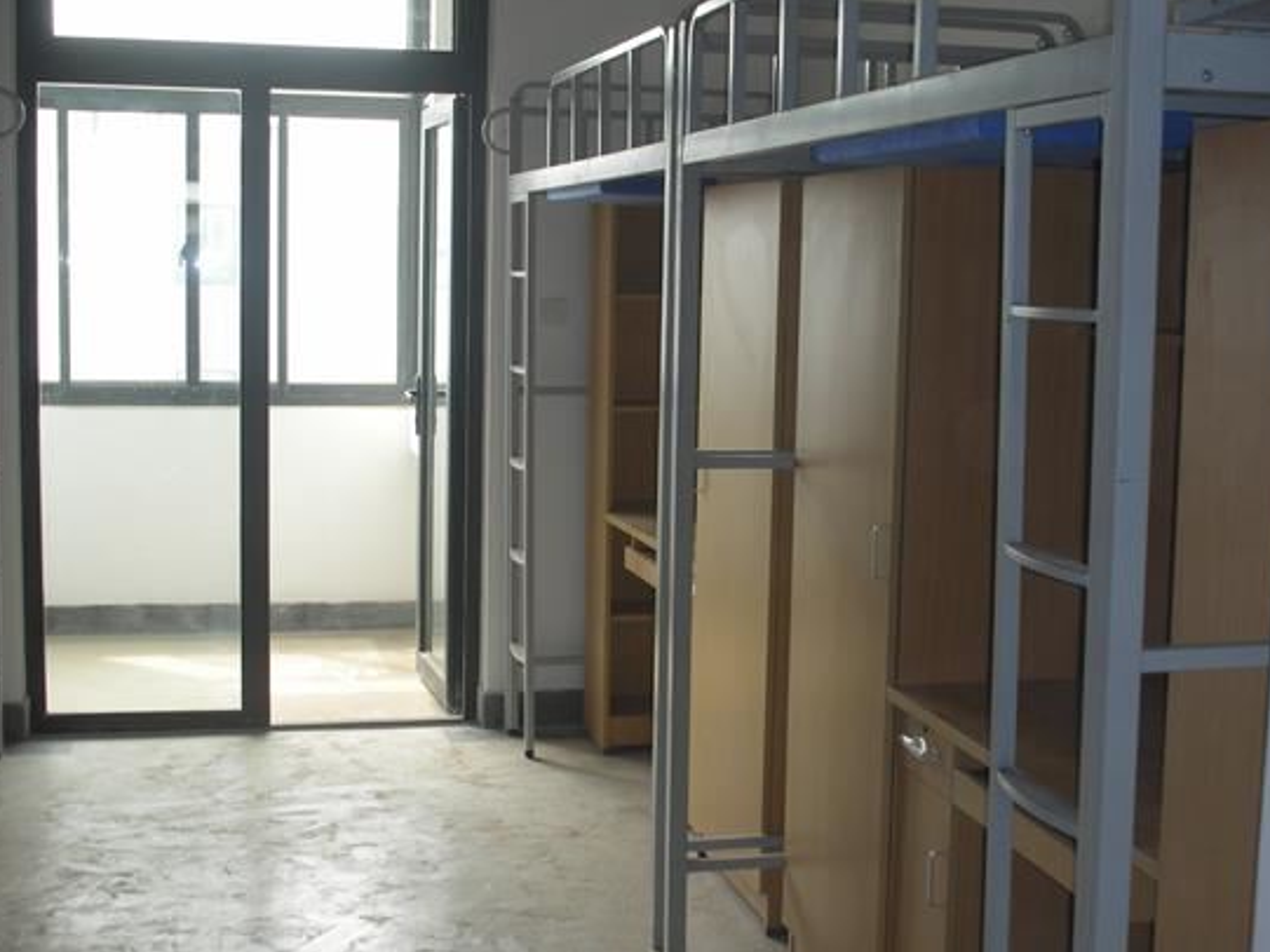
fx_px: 1872
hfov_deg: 37.5
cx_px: 650
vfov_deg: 28.6
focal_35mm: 51
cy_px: 488
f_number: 3.5
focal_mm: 7.7
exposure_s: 1/30
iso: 54
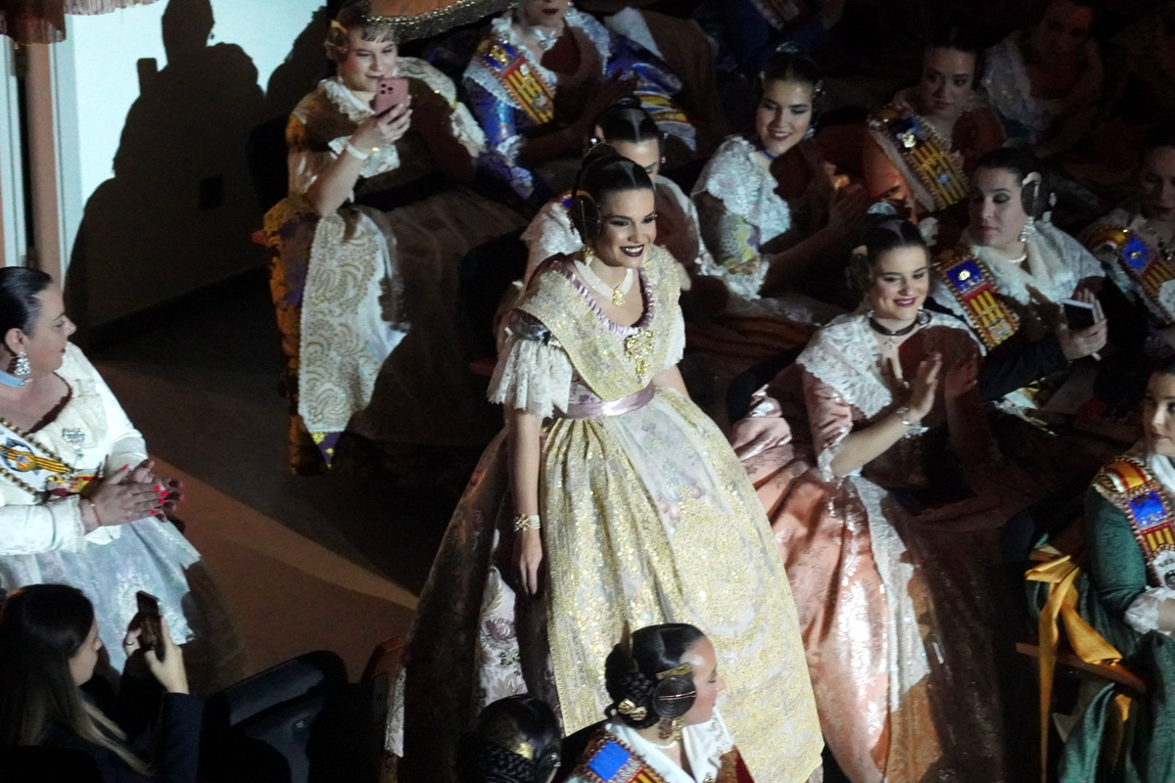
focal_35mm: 165
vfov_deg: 8.3
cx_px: 588
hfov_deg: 12.5
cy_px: 392
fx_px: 5385
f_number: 5.6
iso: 12800
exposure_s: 1/125
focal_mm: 110
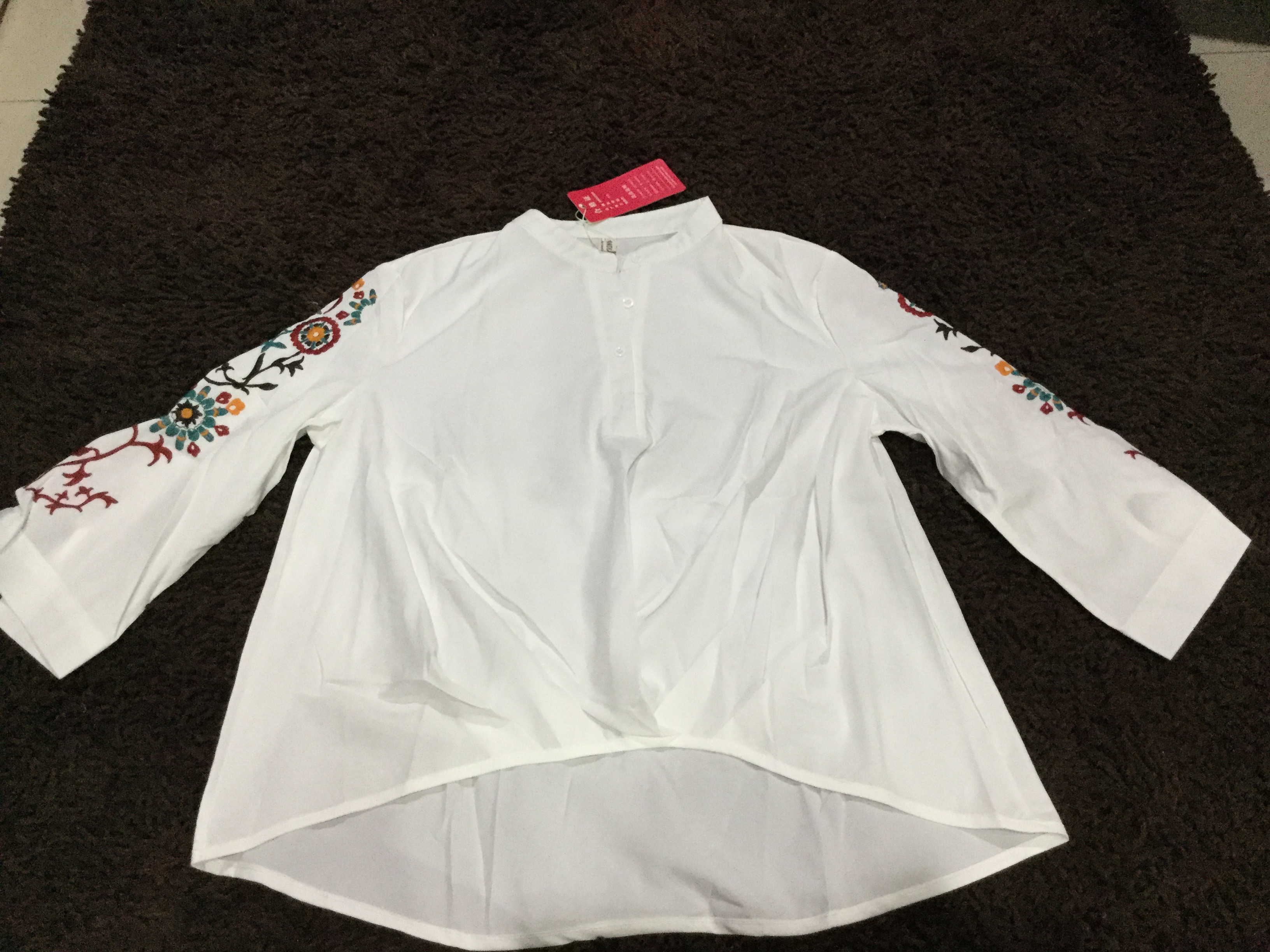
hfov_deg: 58.4
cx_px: 635
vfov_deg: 45.4
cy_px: 476
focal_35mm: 31
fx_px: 1137
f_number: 2.4
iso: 250
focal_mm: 3.3
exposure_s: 1/17
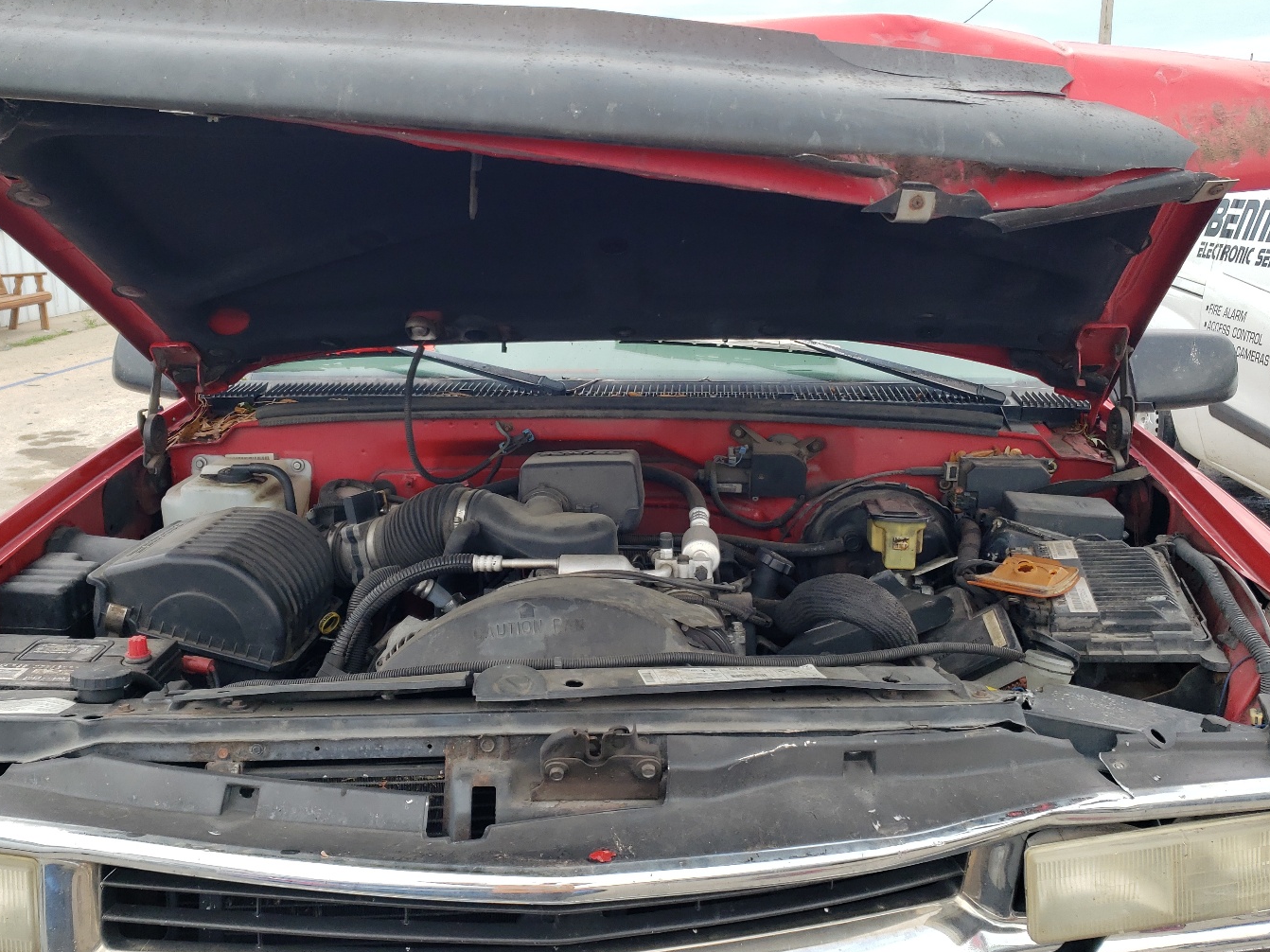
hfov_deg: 58.3
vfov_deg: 45.3
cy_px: 418
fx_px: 1137
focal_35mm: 31
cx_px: 594
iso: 50
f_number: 1.5
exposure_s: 1/400
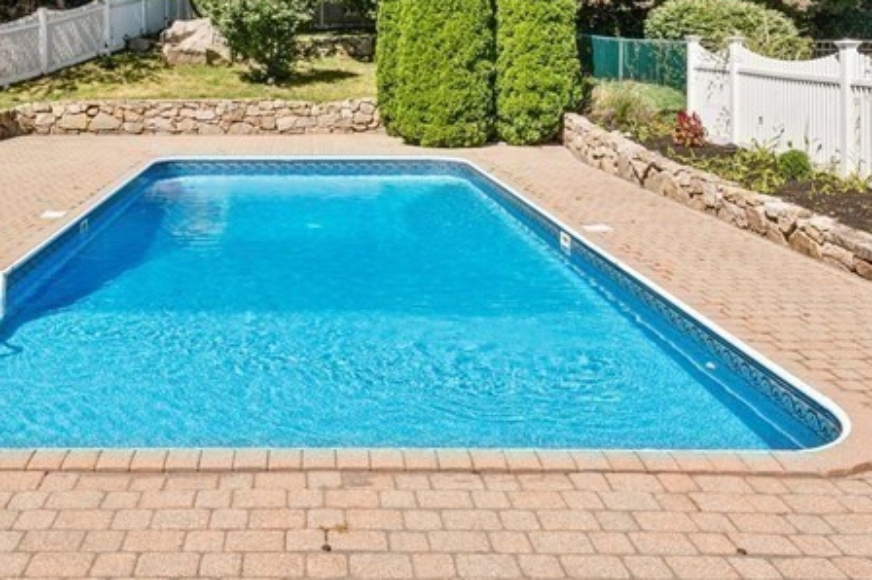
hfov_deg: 58.3
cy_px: 51
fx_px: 775
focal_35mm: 32
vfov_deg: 38.1
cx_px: 346
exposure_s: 1/750
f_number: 8
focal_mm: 14
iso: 100
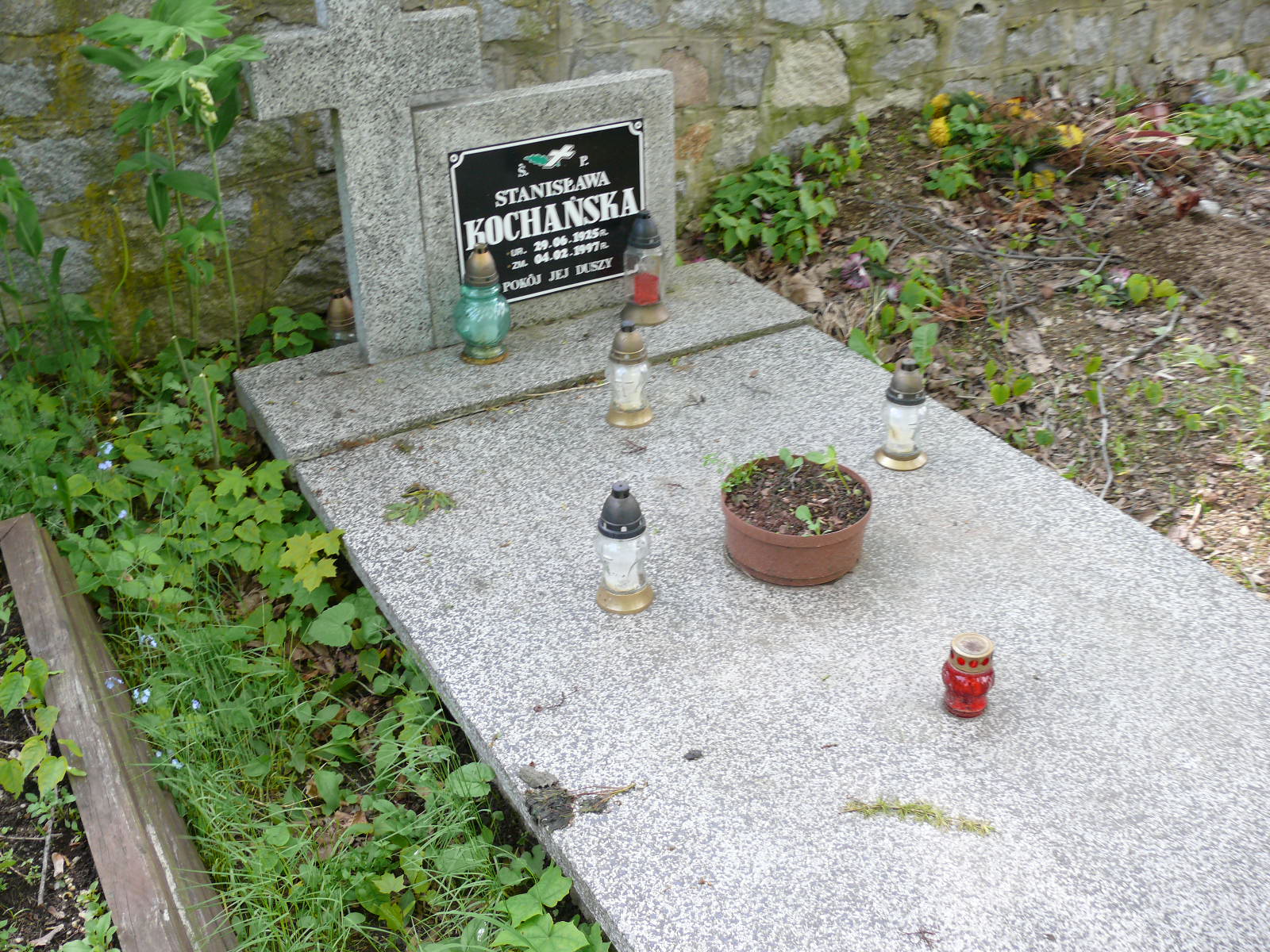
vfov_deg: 40.7
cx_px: 635
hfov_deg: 52.6
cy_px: 476
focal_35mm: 35
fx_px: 1284
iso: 125
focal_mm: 7.4
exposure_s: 1/125
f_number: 2.8
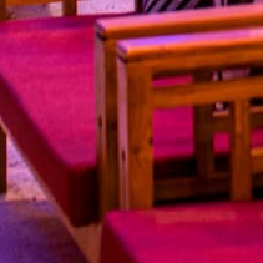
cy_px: -564
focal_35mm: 226
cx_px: 485
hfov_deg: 7.5
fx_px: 1943
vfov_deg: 6.9
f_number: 6.3
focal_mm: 28
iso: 80
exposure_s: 1/2
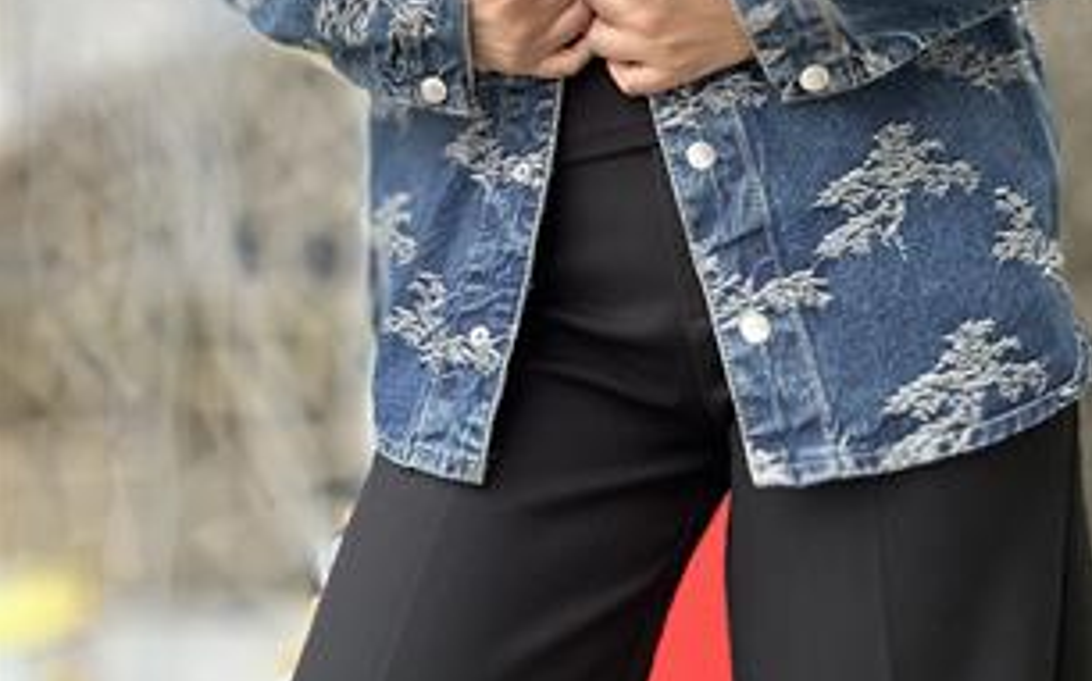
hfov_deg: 46.2
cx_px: 542
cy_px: 84
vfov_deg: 28.8
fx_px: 1279
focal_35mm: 43
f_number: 1.9
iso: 50
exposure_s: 1/121
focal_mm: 2.69
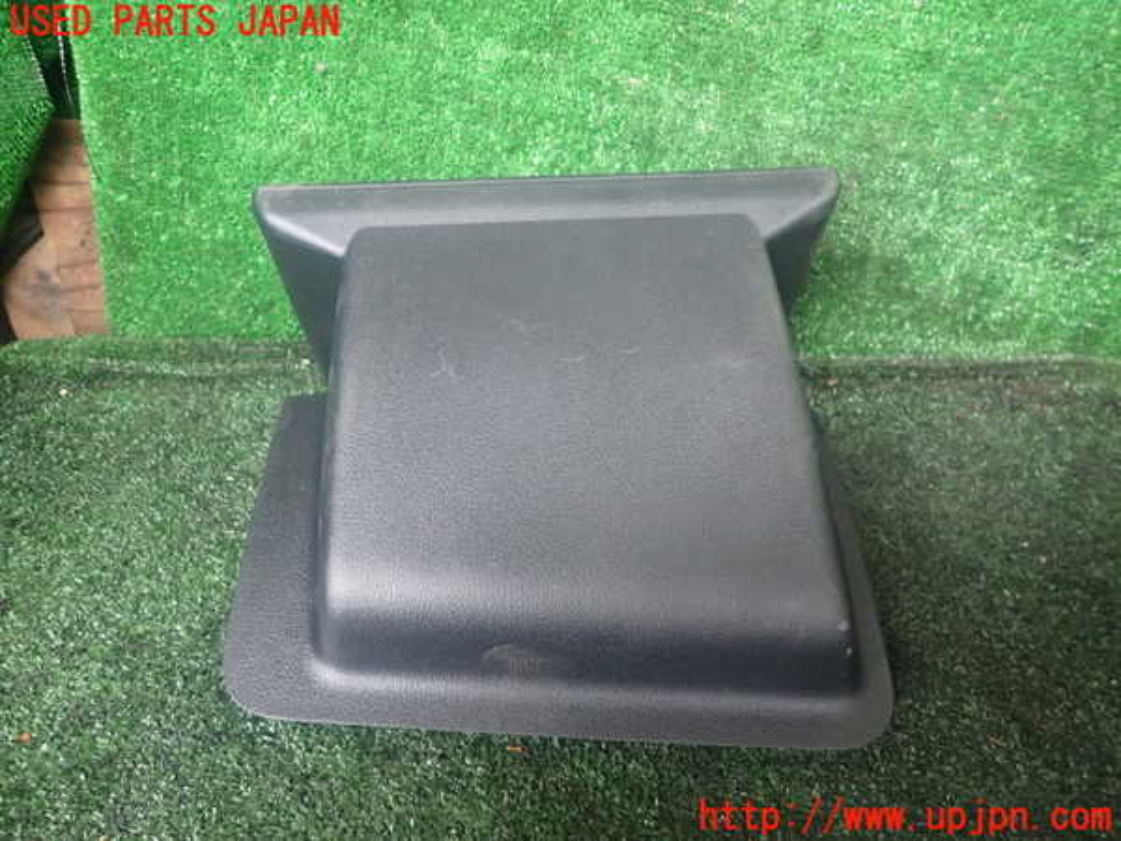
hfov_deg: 69.4
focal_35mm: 25
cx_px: 560
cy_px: 420
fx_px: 810
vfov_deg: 54.9
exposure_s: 1/30
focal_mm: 4.5
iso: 500
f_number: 2
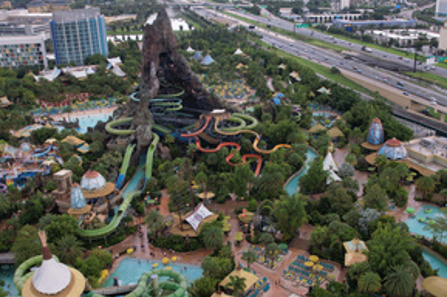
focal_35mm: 39
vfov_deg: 33.9
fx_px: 484
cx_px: 294
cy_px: 189
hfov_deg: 48.8
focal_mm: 8.38
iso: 100
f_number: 2.8
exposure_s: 1/320
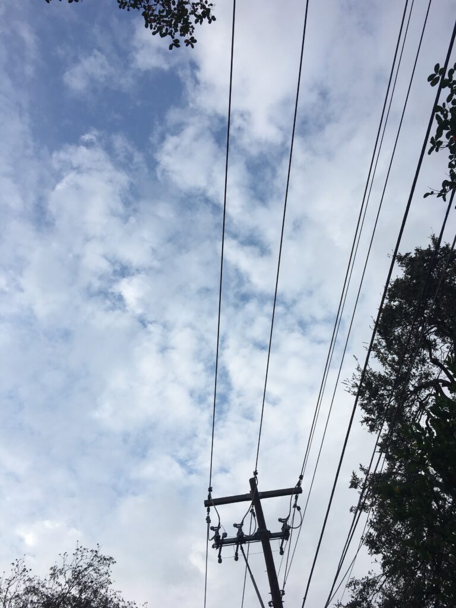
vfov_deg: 61.7
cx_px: 228
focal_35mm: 29
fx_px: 509
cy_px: 304
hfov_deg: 48.2
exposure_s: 1/1166
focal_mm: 4.15
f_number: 2.2
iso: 25
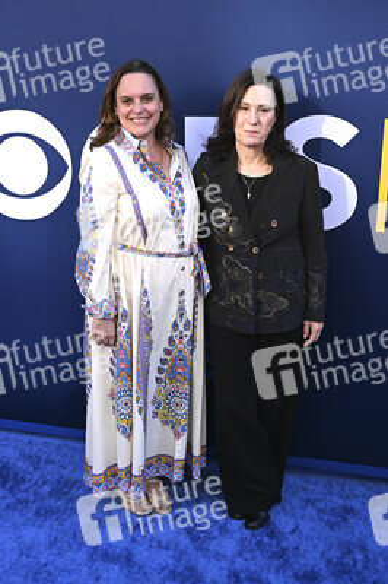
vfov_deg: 53.2
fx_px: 583
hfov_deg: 36.8
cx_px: 194
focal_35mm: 36
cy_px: 292
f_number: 5.6
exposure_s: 1/200
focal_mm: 36
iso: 320
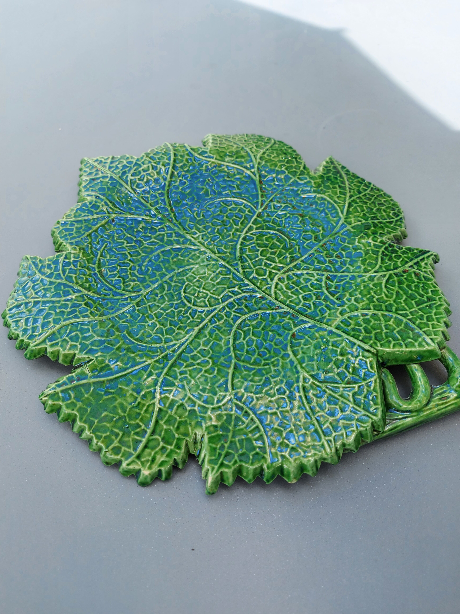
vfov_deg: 71.6
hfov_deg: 56.8
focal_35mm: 24
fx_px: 425
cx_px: 230
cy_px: 307
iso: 32
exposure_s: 1/179
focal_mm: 5.23
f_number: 1.8
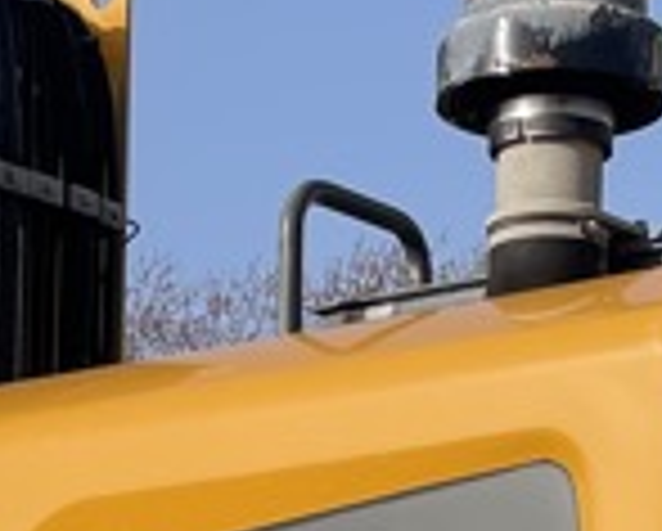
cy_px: 1224
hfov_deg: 11.3
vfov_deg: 8.4
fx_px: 3335
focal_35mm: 170
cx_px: 63
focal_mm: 5.1
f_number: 1.6
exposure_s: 1/3559
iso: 32
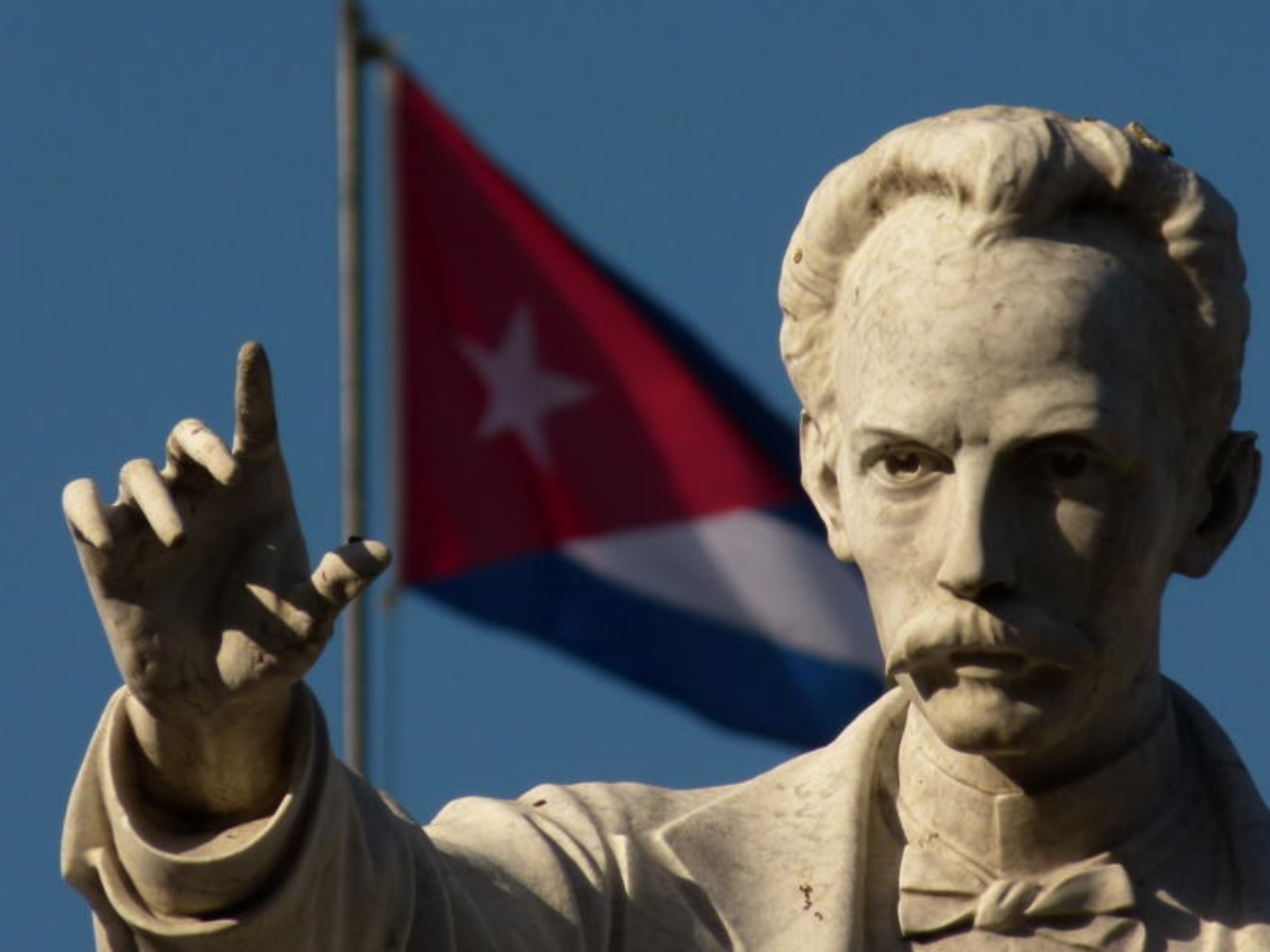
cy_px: 507
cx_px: 731
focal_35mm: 940
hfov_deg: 2.1
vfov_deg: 1.6
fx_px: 34482
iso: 100
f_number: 5.2
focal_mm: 108
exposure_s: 1/800
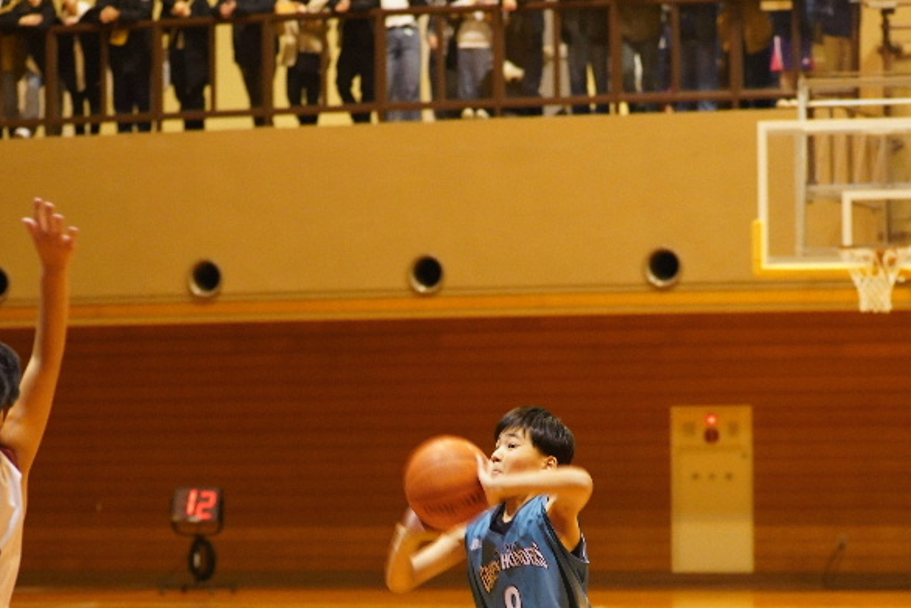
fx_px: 3569
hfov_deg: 14.5
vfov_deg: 9.7
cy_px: 537
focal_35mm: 141
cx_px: 511
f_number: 2.8
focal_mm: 70
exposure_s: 1/160
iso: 2500
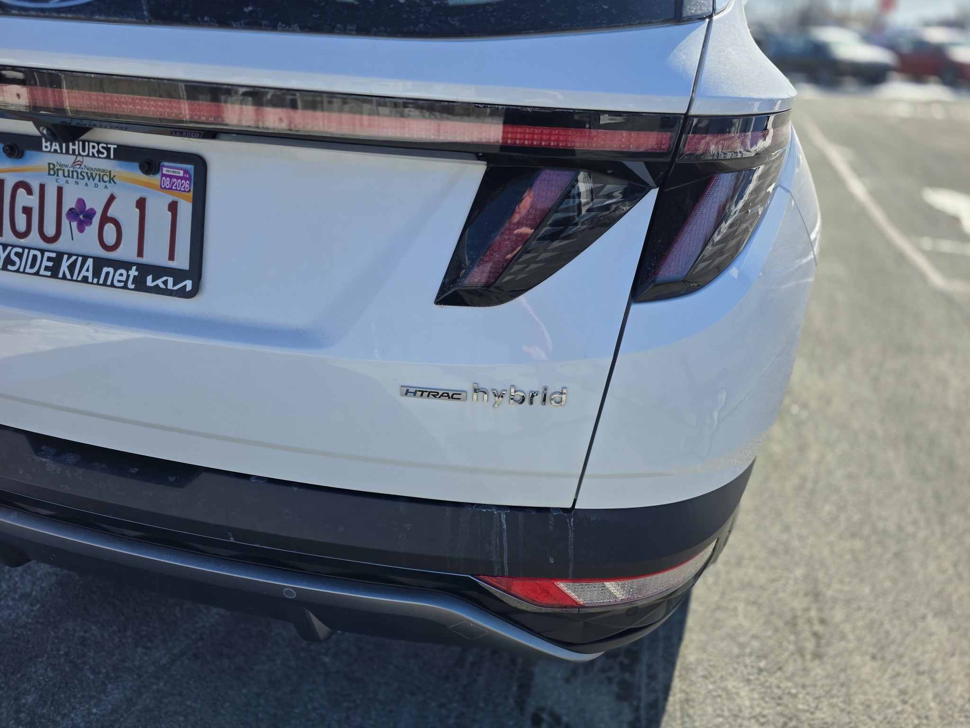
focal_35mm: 23
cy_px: 364
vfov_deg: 58.9
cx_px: 485
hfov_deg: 73.9
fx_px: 644
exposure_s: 1/3109
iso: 80
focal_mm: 6.3
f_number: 1.7
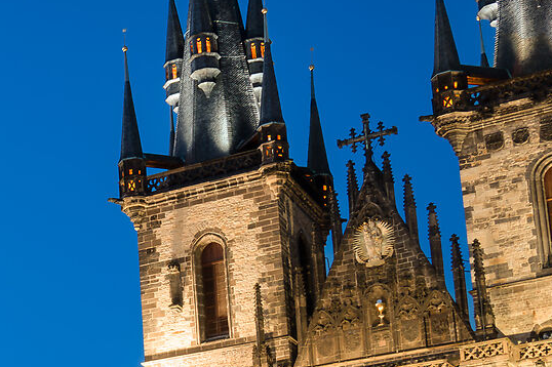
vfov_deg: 10.7
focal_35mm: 125
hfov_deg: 15.3
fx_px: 1915
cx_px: -248
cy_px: 479
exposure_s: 5
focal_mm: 28
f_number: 16
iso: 100
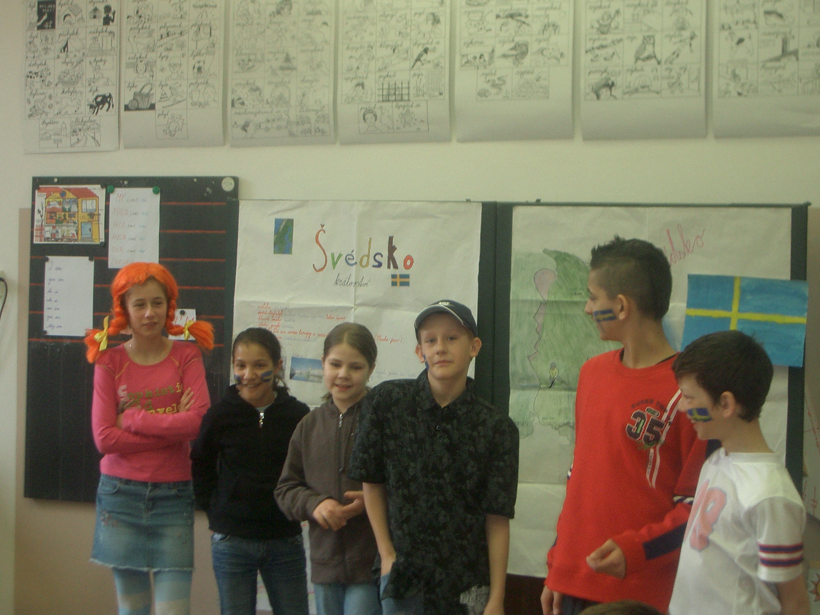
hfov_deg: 26.3
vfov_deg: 19.9
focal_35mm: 74
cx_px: 410
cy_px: 308
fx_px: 1753
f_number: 3.9
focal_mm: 12.2
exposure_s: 1/40
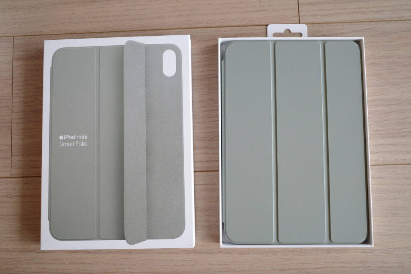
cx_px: 206
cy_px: 137
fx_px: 320
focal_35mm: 28
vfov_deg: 46.4
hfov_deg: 65.5
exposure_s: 1/30
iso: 500
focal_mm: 18.3
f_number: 2.8
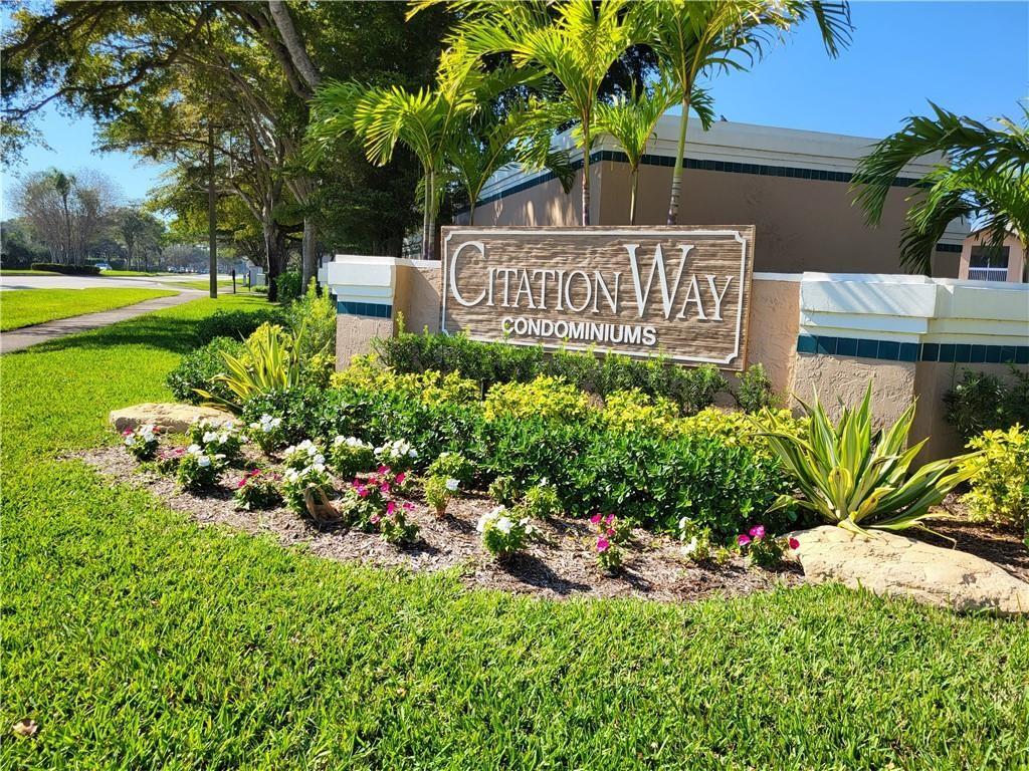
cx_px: 514
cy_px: 386
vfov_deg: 53.1
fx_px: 773
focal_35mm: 26
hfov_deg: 67.3
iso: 40
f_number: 1.8
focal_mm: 5.4
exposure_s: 1/1550
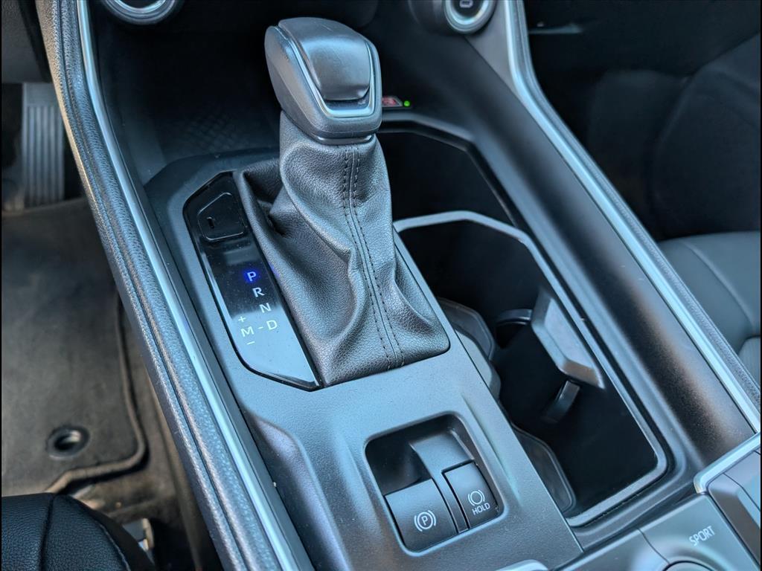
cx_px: 381
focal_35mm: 24
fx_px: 528
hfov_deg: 71.6
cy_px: 286
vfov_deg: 56.8
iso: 27
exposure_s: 1/143
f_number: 1.68
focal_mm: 6.9
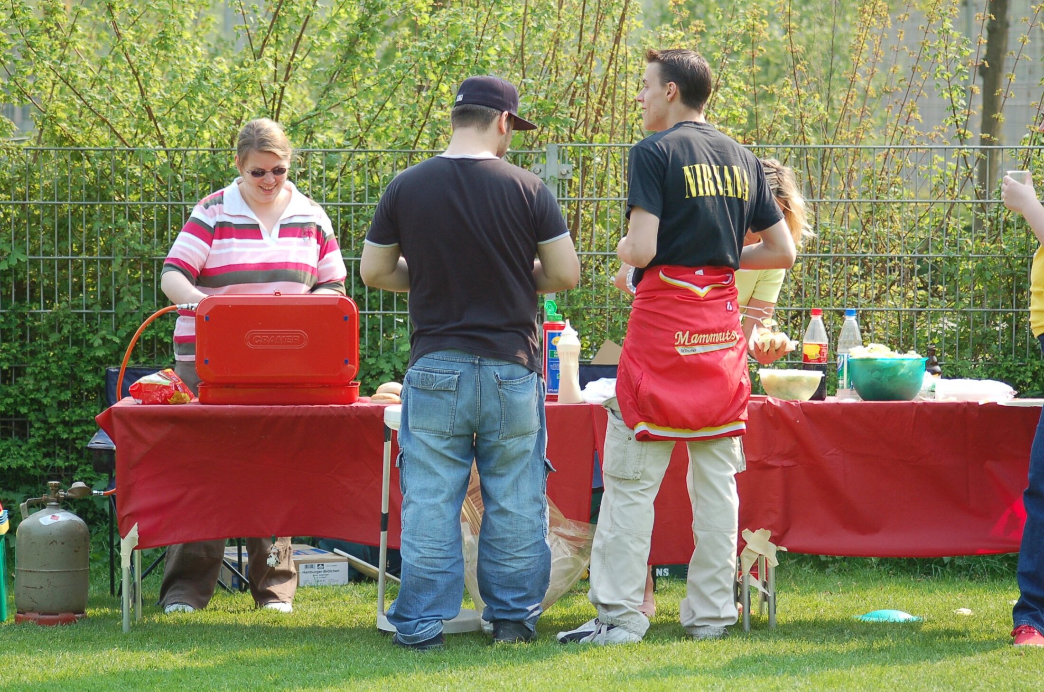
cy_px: 346
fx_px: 4342
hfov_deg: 13.7
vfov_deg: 9.1
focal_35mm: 150
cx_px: 522
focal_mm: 100
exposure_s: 1/800
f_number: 4.2
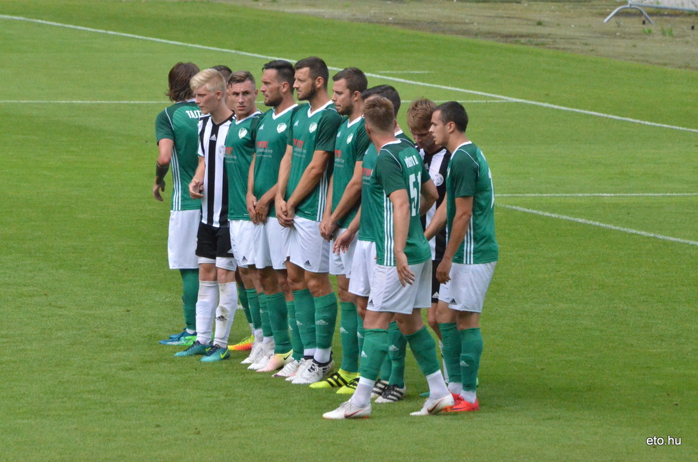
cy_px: 231
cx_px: 349
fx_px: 8708
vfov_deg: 3.0
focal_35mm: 450
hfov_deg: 4.6
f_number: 11
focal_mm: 300
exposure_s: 1/8000
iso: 6400
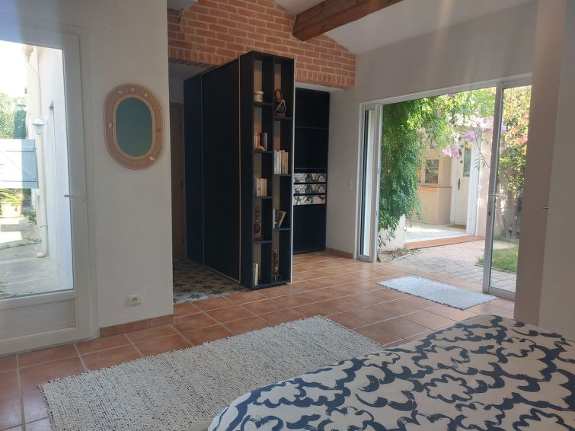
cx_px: 288
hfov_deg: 69.4
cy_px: 216
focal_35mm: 25
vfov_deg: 54.9
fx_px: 415
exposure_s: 1/50
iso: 50
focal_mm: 5.23
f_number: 1.8
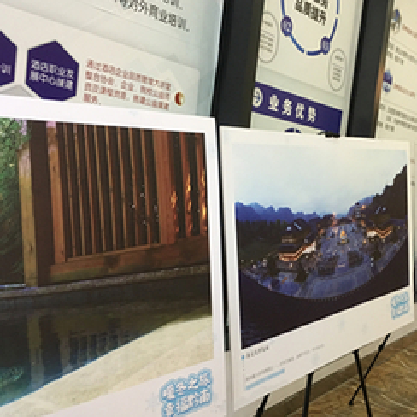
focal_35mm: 42
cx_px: 284
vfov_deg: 40.0
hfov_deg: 39.5
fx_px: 572
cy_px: 229
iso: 200
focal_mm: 4.15
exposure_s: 1/33
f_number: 2.2
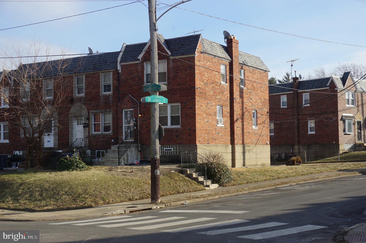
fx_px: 518
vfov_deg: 26.4
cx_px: 183
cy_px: 122
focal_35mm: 51
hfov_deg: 38.9
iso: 100
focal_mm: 34
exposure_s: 1/125
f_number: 11
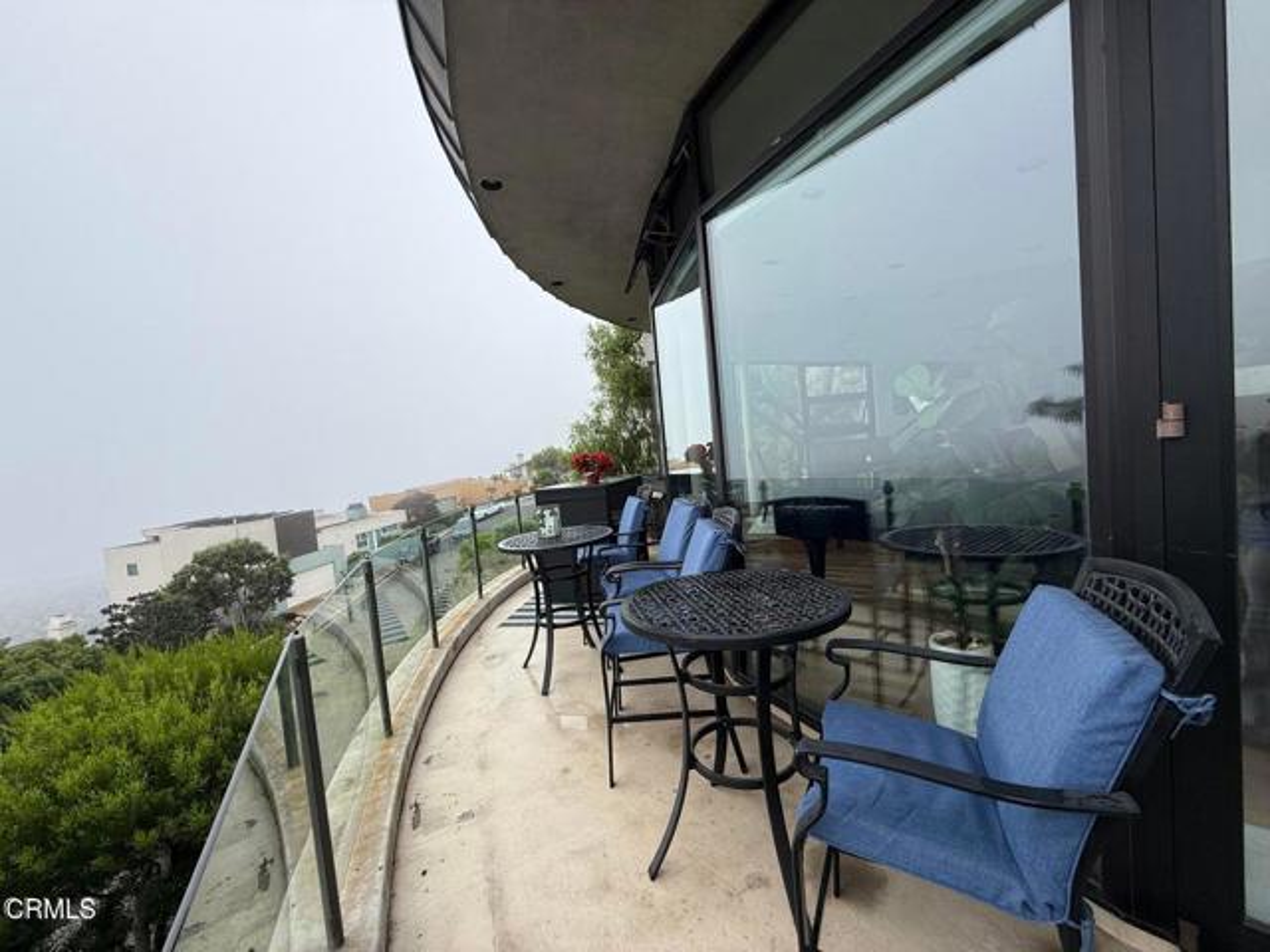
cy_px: 476
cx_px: 635
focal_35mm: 14
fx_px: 514
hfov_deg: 102.1
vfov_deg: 85.7
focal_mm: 2.22
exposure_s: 1/518
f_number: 2.2
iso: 50
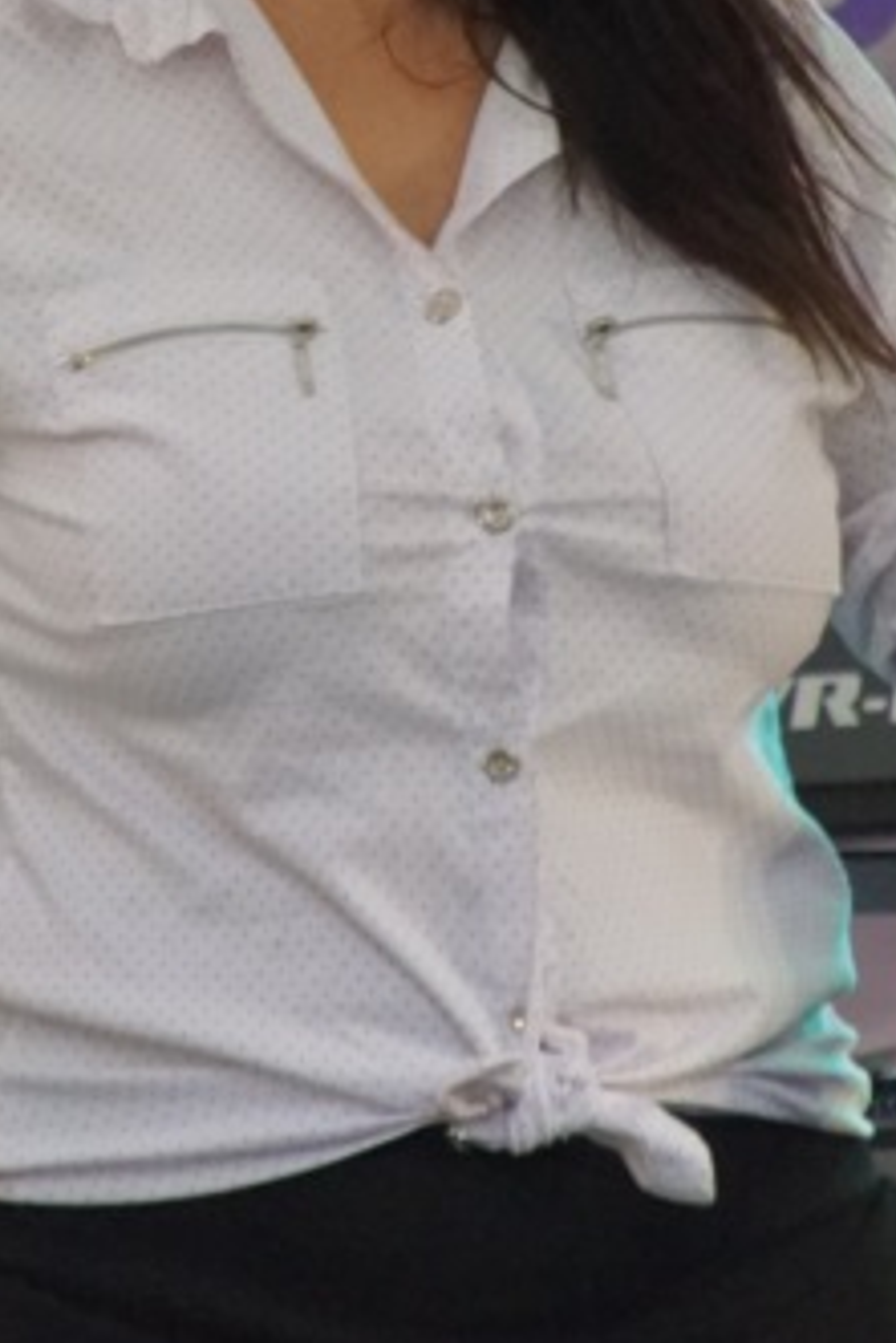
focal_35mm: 907
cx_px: 69
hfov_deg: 1.5
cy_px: 241
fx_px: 33823
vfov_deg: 2.3
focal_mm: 200
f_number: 6.3
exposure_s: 1/200
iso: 3200
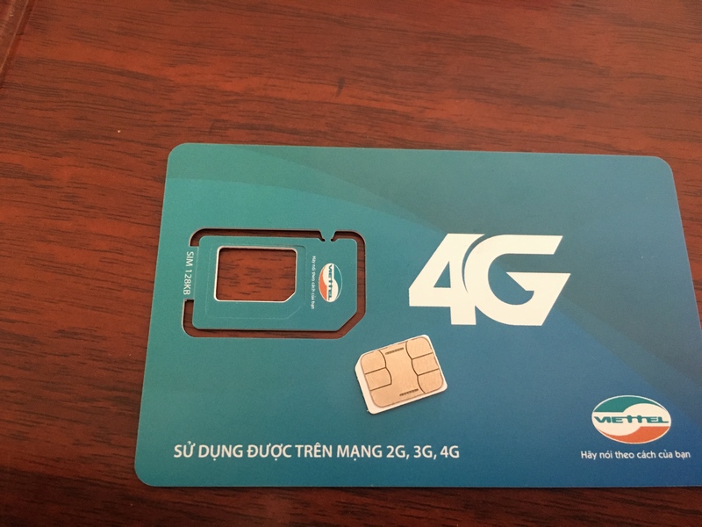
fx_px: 588
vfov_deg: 48.2
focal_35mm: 29
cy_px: 264
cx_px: 351
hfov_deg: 61.7
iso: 250
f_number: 2.2
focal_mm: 4.15
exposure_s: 1/25
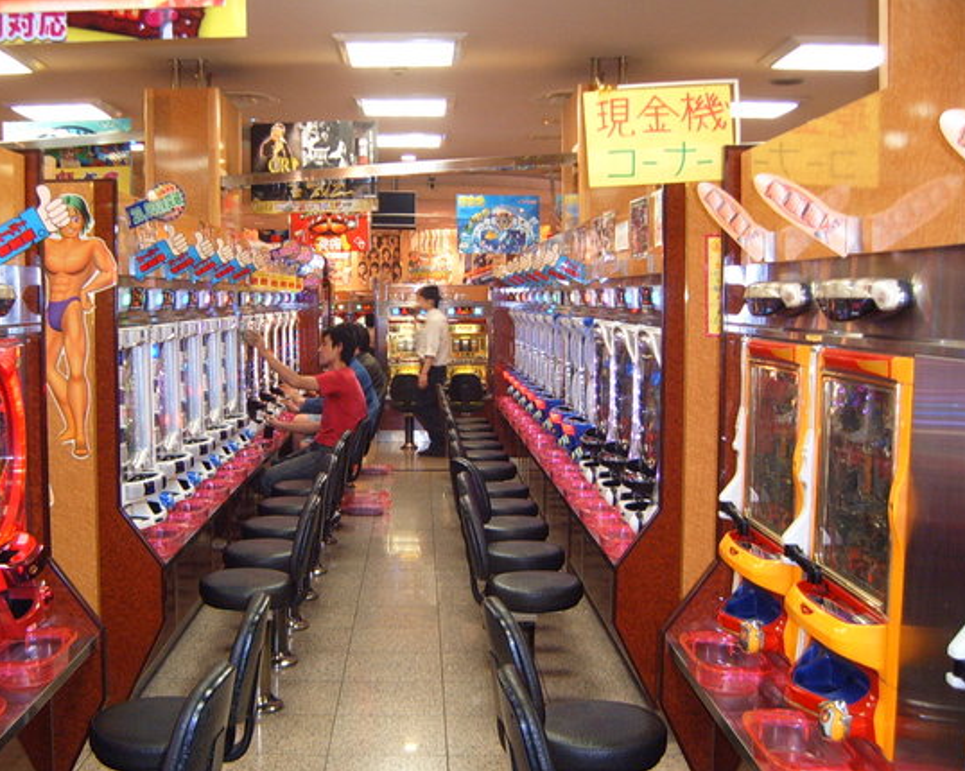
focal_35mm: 43
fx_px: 1228
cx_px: 398
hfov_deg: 42.8
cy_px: 371
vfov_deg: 34.9
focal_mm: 6.2
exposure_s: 1/15
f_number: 2.9
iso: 141
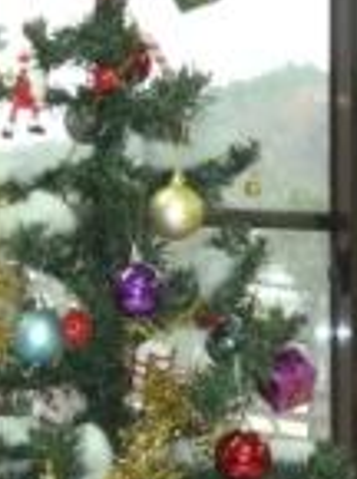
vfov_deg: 15.5
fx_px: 1754
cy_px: 367
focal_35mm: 127
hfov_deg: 11.6
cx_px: 76
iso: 400
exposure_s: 1/60
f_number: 3.7
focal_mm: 7.3
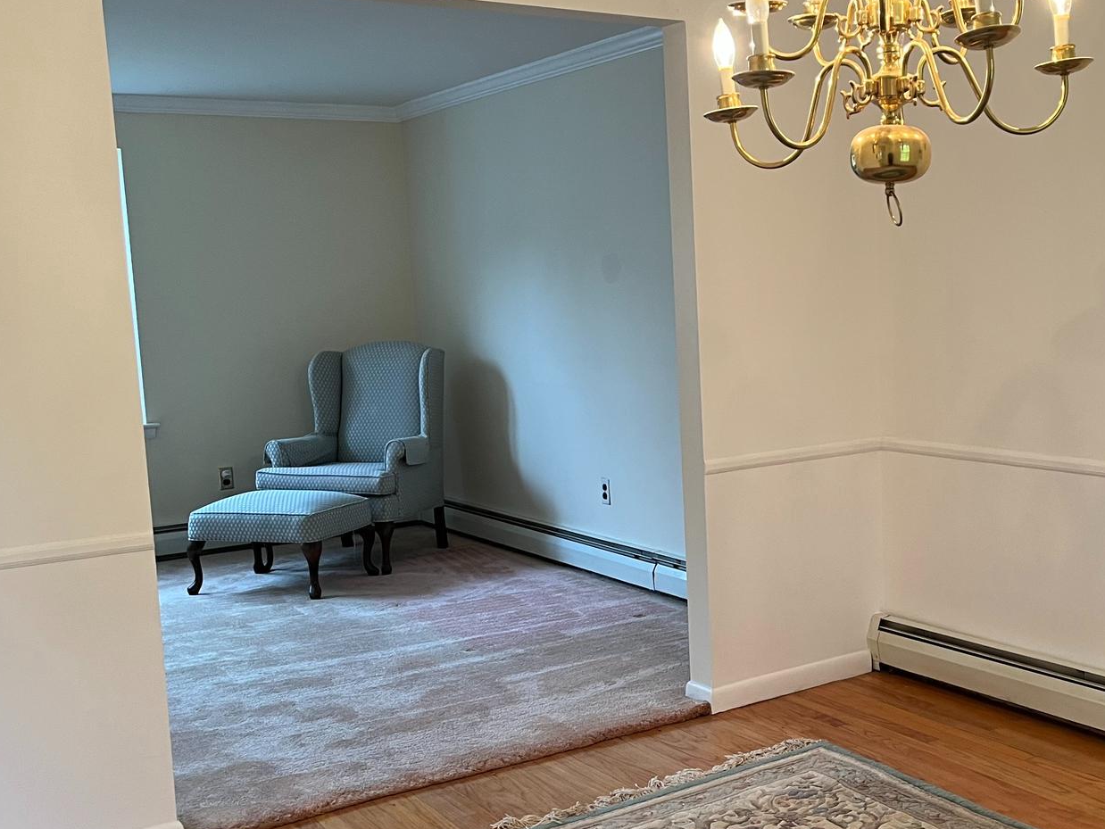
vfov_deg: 33.6
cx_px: 760
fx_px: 1373
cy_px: 437
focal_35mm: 43
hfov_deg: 43.1
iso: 100
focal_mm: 5.1
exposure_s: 1/60
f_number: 1.6
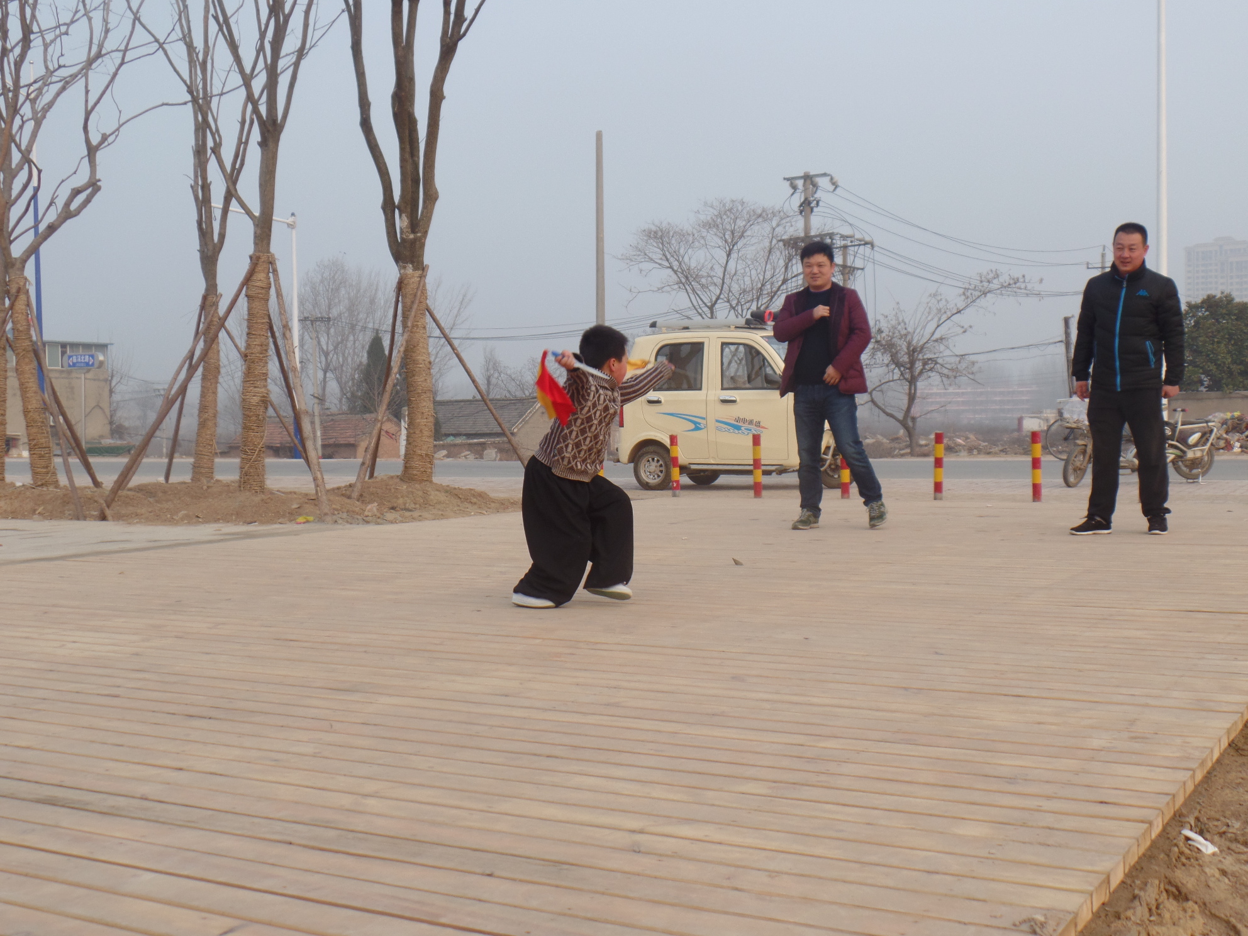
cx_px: 624
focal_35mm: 42
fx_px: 1514
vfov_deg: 34.3
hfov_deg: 44.8
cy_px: 468
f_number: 3.6
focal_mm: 7.5
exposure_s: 1/250
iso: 80
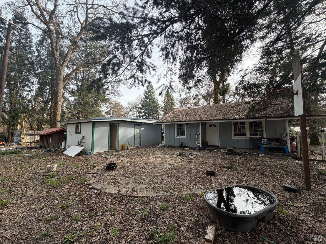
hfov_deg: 102.1
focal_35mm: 14
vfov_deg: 85.7
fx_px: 132
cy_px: 122
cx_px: 163
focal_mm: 2.22
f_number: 2.2
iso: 50
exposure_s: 1/388
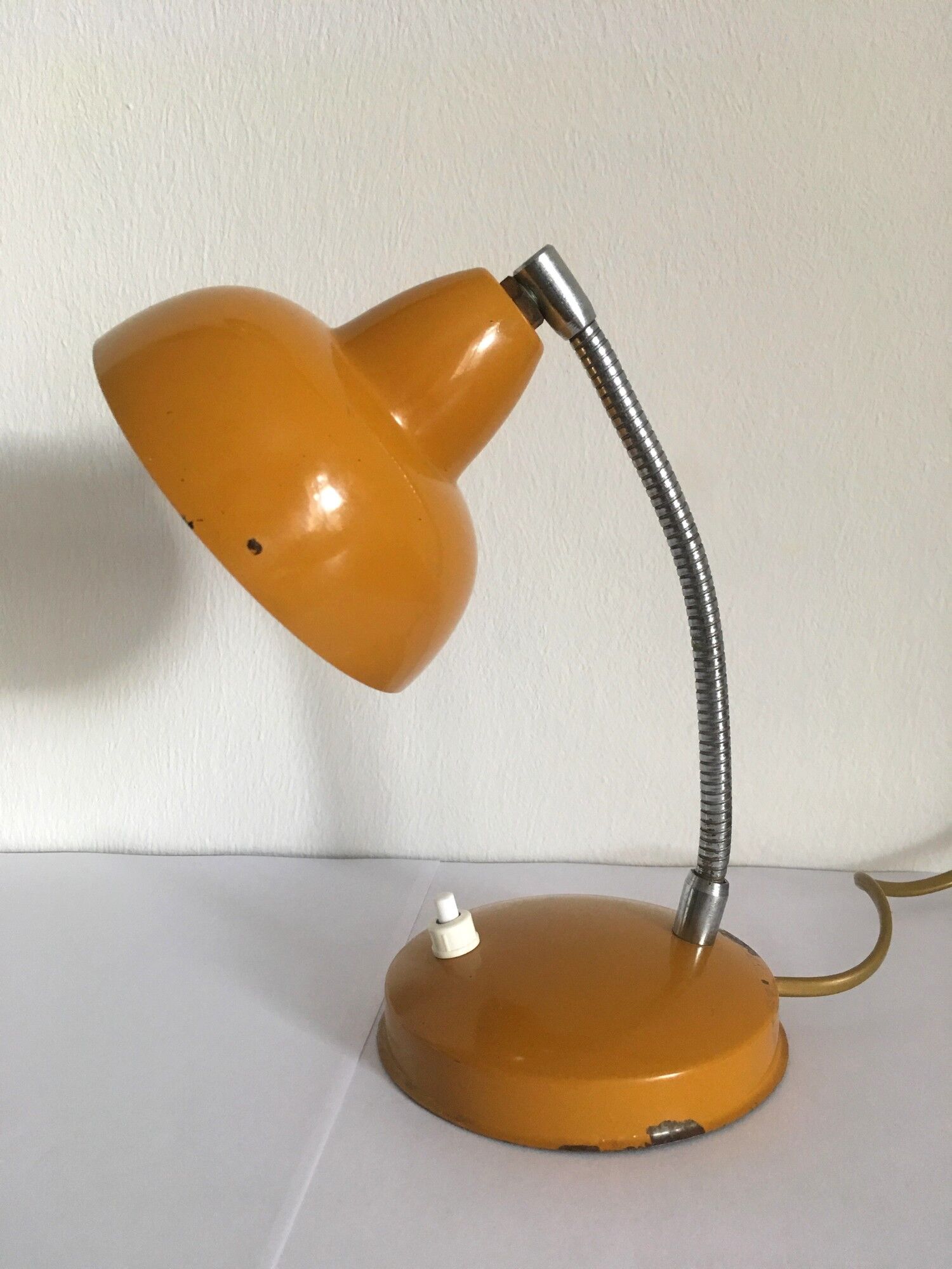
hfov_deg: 48.2
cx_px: 476
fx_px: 1063
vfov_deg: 61.7
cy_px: 634
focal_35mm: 29
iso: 125
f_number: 2.2
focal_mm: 4.15
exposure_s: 1/33
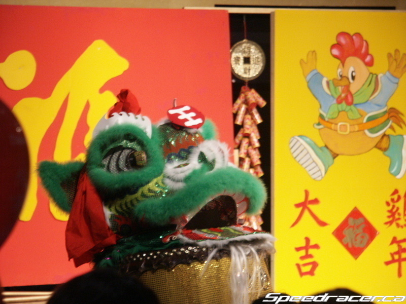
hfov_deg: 9.9
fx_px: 2346
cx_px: 203
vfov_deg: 7.4
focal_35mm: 200
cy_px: 152
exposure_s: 1/20
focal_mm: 50.69
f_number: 3.5
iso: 200
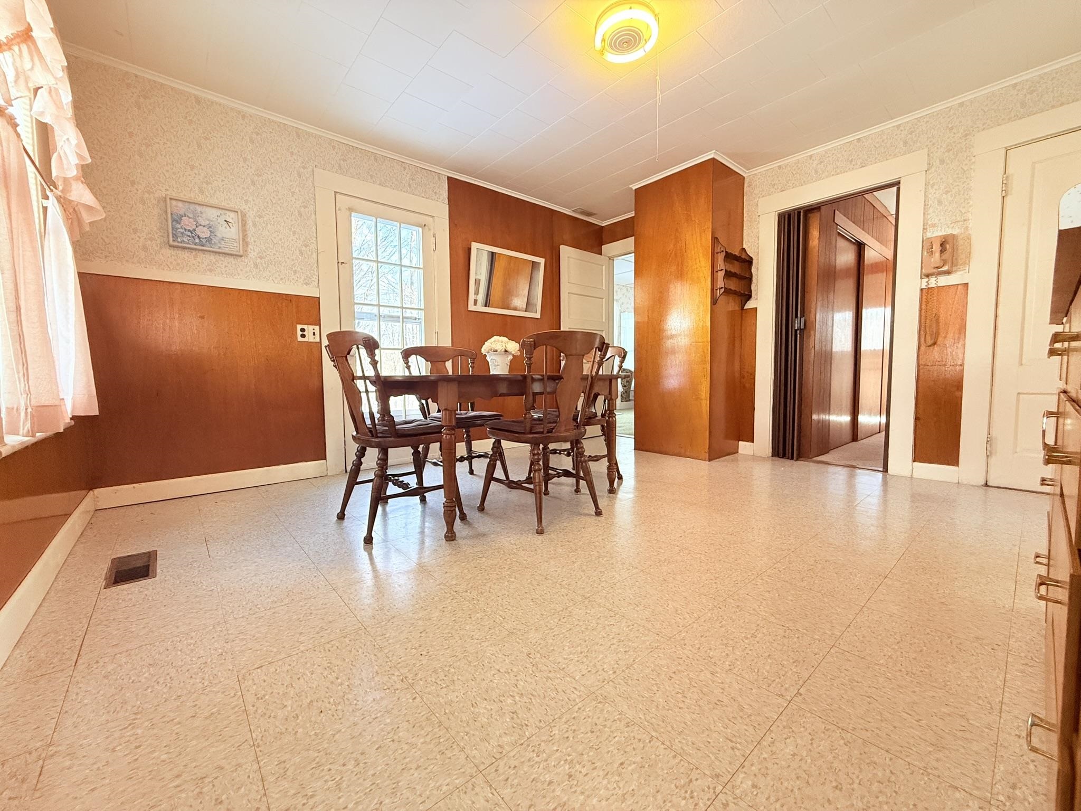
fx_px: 437
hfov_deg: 102.1
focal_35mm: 14
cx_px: 540
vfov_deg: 85.7
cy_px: 406
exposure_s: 1/120
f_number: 2.2
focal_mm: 2.22
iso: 320
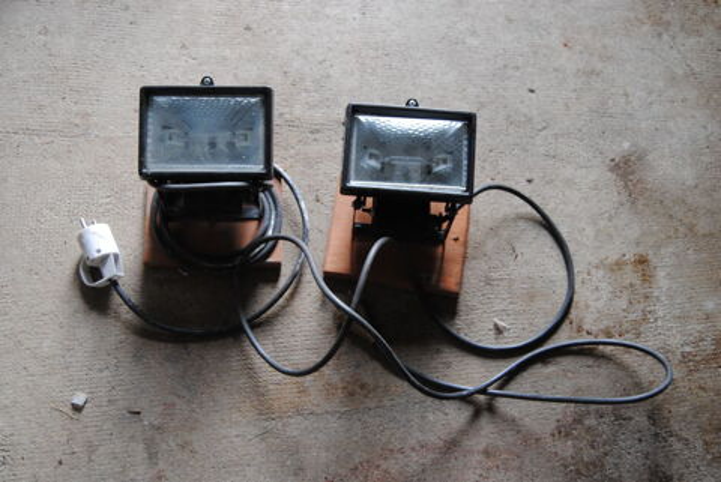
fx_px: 962
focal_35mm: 48
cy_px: 241
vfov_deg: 28.1
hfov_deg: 41.1
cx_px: 360
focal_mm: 32
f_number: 4.5
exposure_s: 1/30
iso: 320
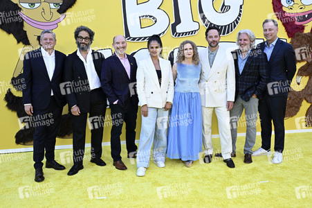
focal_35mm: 30
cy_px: 104
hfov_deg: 62.0
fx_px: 260
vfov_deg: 43.5
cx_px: 156
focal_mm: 30
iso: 800
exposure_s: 1/200
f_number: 7.1
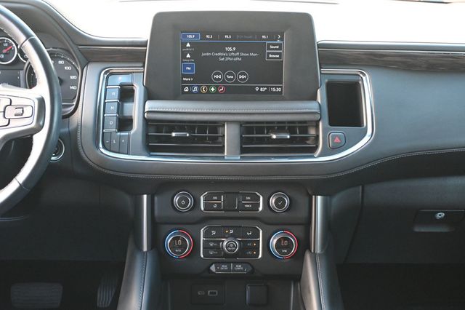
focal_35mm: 50
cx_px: 232
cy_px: 155
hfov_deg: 40.0
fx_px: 639
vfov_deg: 27.2
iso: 3200
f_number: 5
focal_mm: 33
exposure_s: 1/125
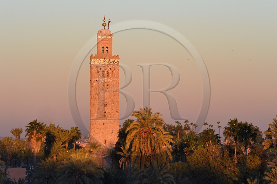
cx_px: 138
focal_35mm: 200
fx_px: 1537
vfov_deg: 6.9
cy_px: 92
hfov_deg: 10.3
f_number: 10
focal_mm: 200
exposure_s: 1/160
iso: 400
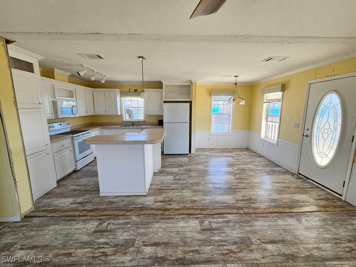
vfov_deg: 89.9
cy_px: 134
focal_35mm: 13
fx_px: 134
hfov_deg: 106.2
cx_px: 178
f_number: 2.2
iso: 100
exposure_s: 1/120
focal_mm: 2.2
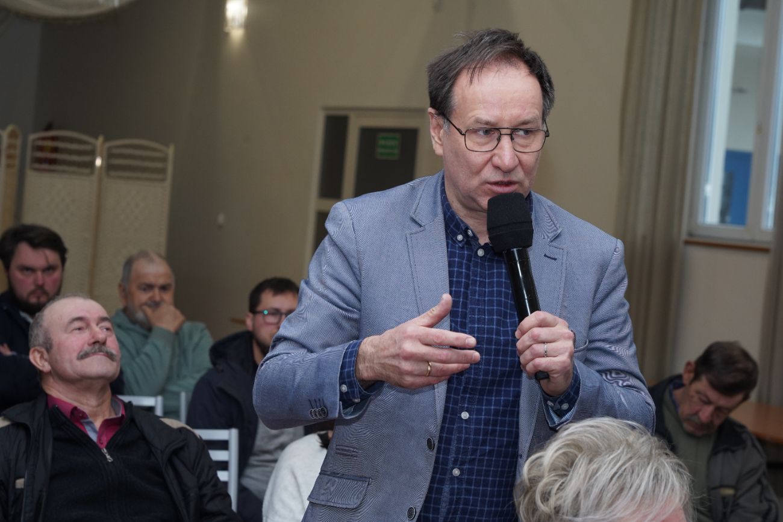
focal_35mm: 105
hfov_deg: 19.5
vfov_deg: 13.0
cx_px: 392
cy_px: 261
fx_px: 2284
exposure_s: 1/100
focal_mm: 105
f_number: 8
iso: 1250
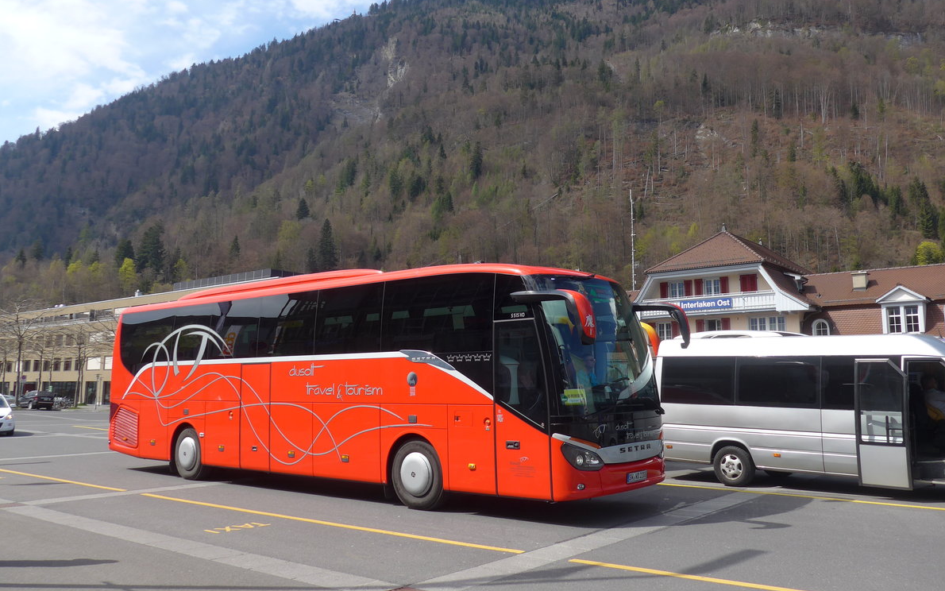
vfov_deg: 40.5
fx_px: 798
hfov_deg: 61.2
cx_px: 476
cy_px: 257
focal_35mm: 31
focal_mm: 6
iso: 80
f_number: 2.8
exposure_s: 1/1300
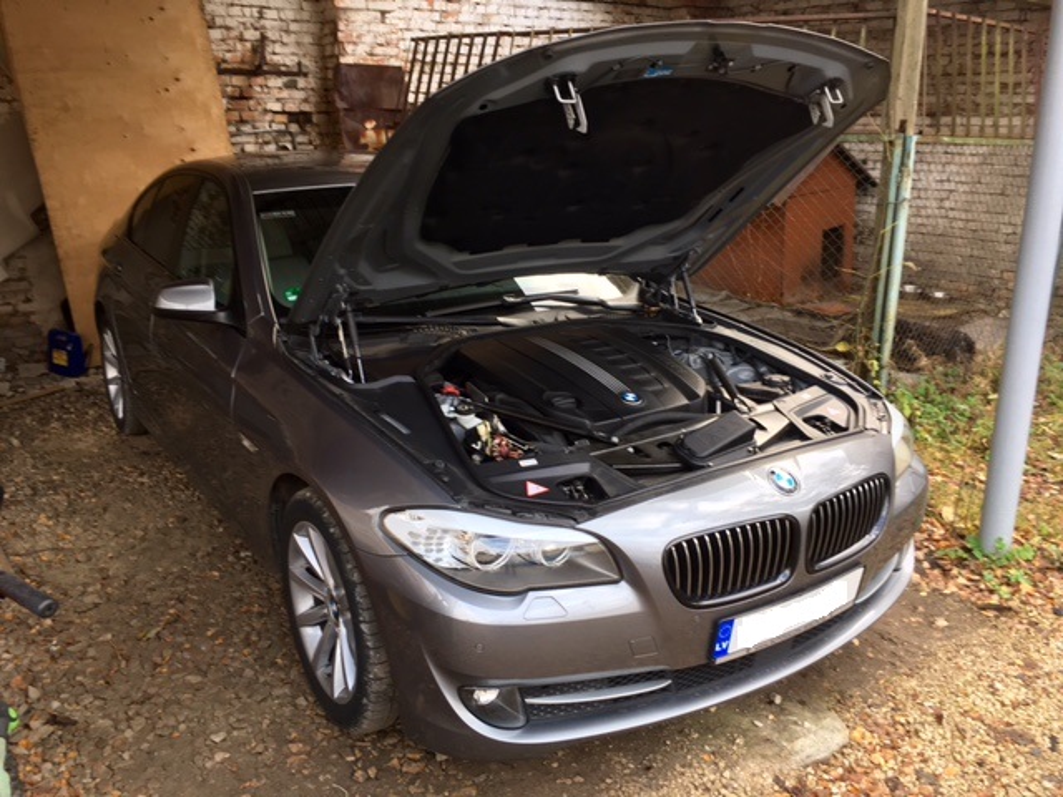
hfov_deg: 61.7
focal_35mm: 29
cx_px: 532
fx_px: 891
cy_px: 398
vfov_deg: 48.2
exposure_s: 1/50
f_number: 2.2
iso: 25
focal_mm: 4.15
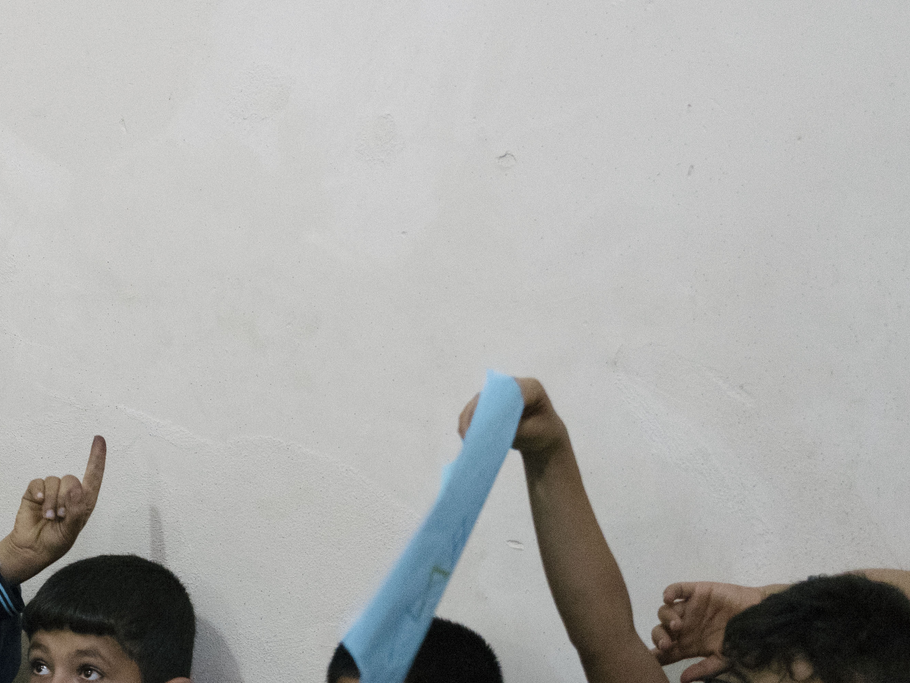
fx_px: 2944
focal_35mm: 112
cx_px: -249
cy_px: 315
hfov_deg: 16.7
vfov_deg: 13.2
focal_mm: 45
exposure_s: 1/125
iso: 4000
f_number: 2.8
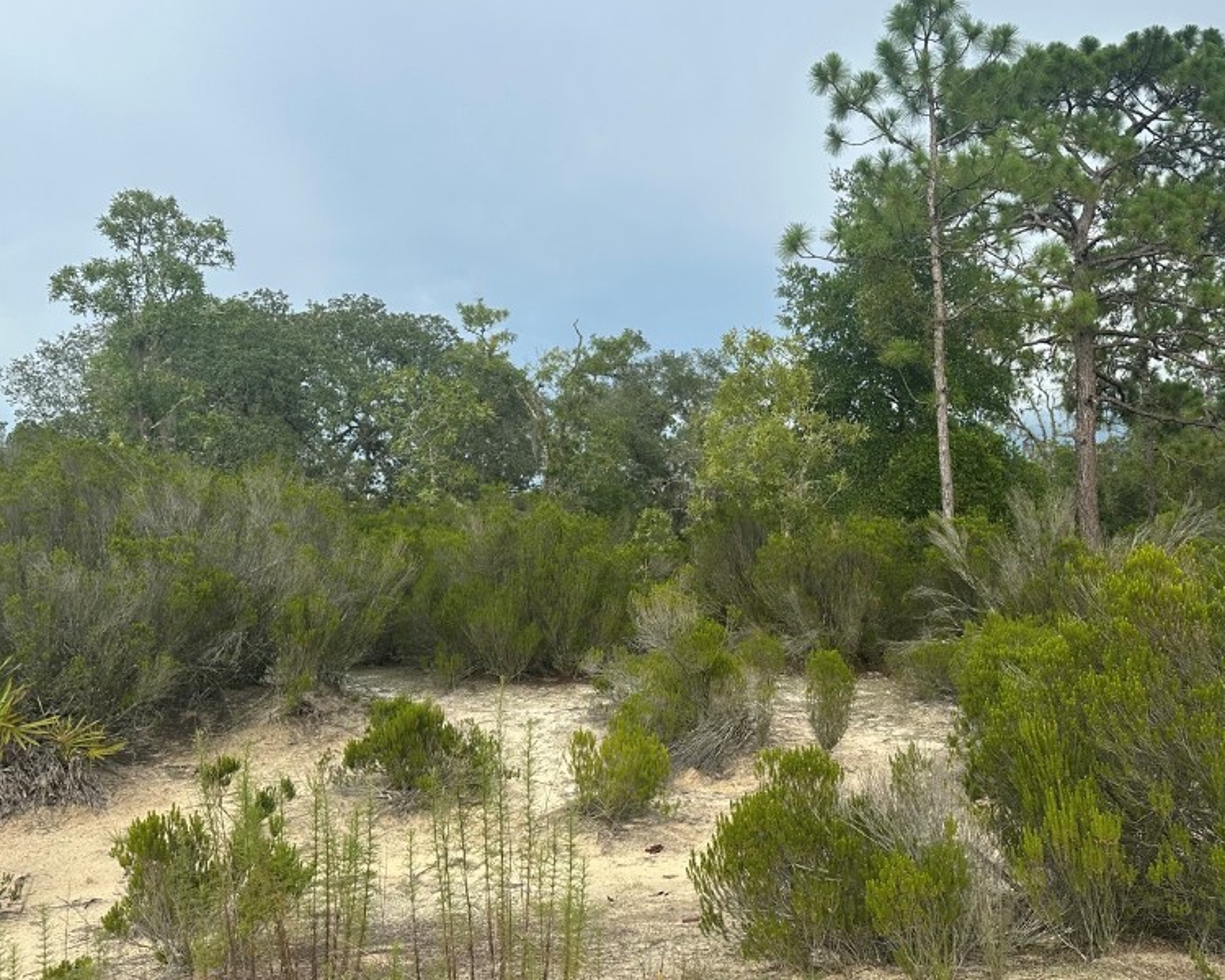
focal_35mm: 32
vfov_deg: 45.8
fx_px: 1160
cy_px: 459
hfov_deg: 54.4
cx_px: 830
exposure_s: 1/1339
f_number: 1.78
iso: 80
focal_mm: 6.86
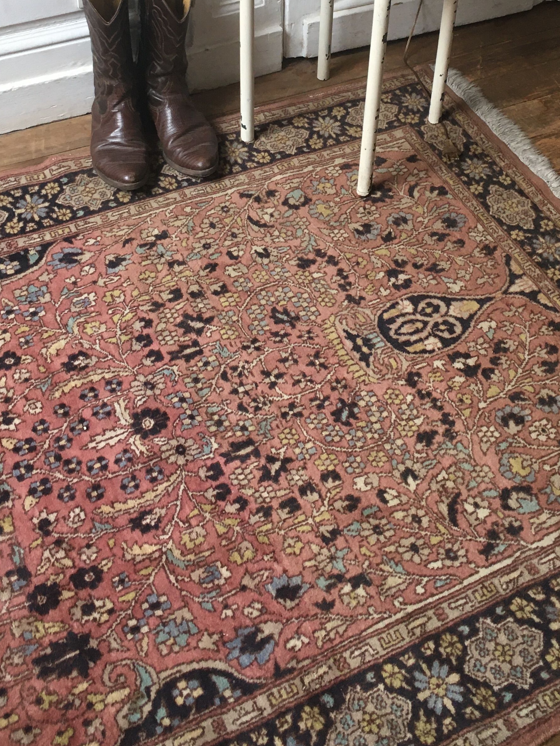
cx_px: 329
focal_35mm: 49
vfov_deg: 37.9
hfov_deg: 29.6
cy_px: 180
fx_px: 1057
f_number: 2.2
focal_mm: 4.15
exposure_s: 1/33
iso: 100
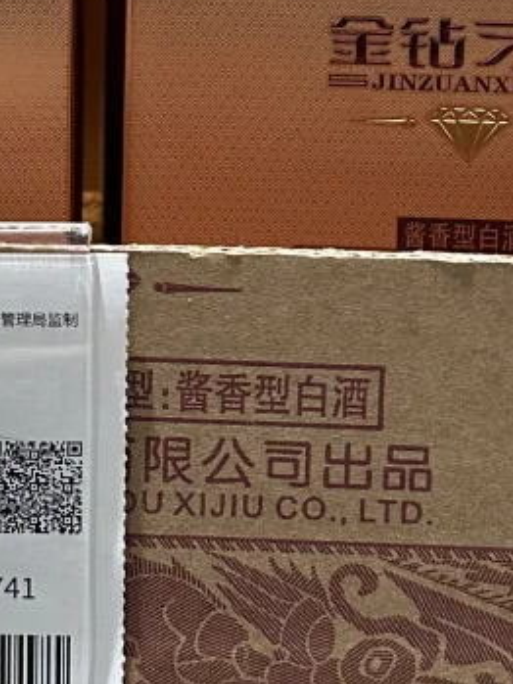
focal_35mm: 99
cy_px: -123
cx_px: 70
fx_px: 1955
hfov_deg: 14.8
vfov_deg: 18.8
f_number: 1.78
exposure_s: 1/100
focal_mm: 6.86
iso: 160
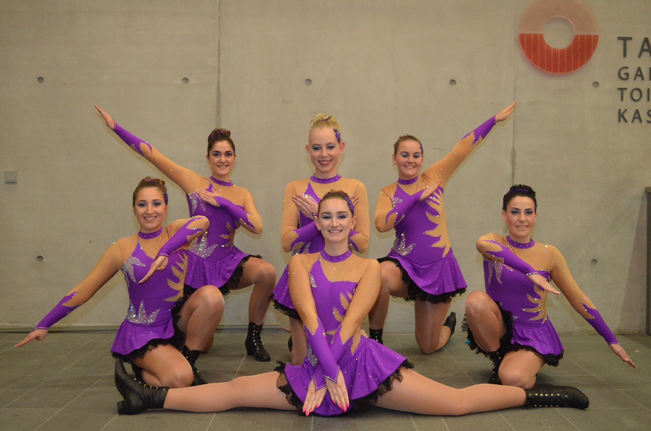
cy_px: 216
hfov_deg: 49.6
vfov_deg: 34.1
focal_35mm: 39
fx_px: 704
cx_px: 326
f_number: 4.2
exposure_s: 1/60
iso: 2000
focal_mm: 26
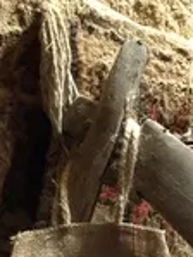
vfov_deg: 28.6
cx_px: 157
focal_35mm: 61
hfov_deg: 23.7
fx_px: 453
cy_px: 286
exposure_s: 1/14
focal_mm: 3.82
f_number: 2.2
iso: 1600
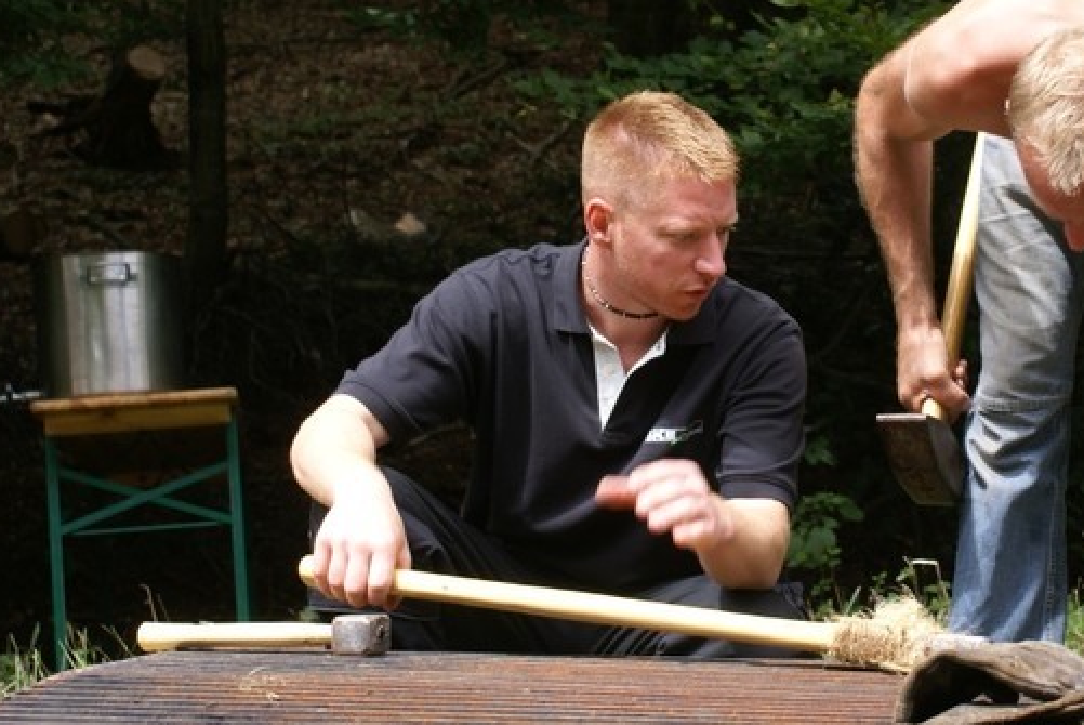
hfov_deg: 23.9
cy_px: 334
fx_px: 2525
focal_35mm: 84
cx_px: 840
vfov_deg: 16.3
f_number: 6.3
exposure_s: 1/80
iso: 100
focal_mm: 35
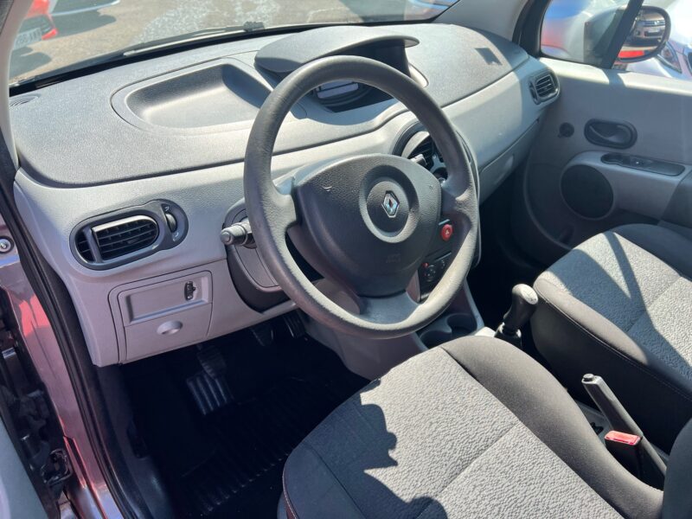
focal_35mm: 26
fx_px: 520
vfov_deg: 53.1
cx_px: 346
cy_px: 260
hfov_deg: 67.3
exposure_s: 1/753
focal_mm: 5.7
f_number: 1.5
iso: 50
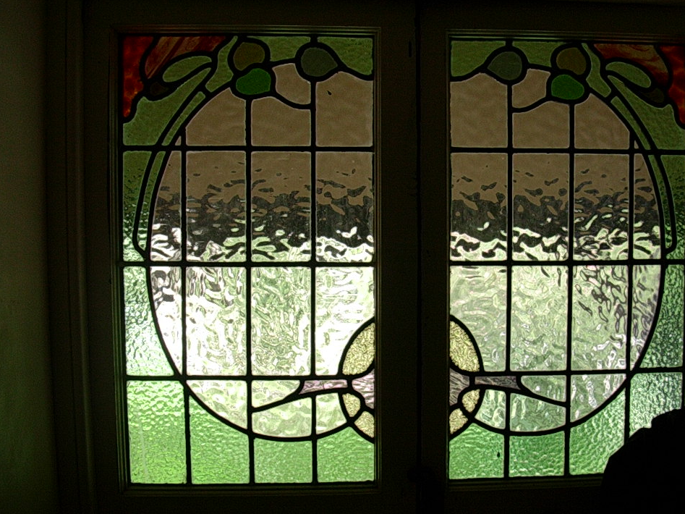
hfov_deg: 46.8
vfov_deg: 35.9
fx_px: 791
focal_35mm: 40
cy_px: 265
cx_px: 369
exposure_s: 1/49.3
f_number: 2.7
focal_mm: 5.6
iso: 70
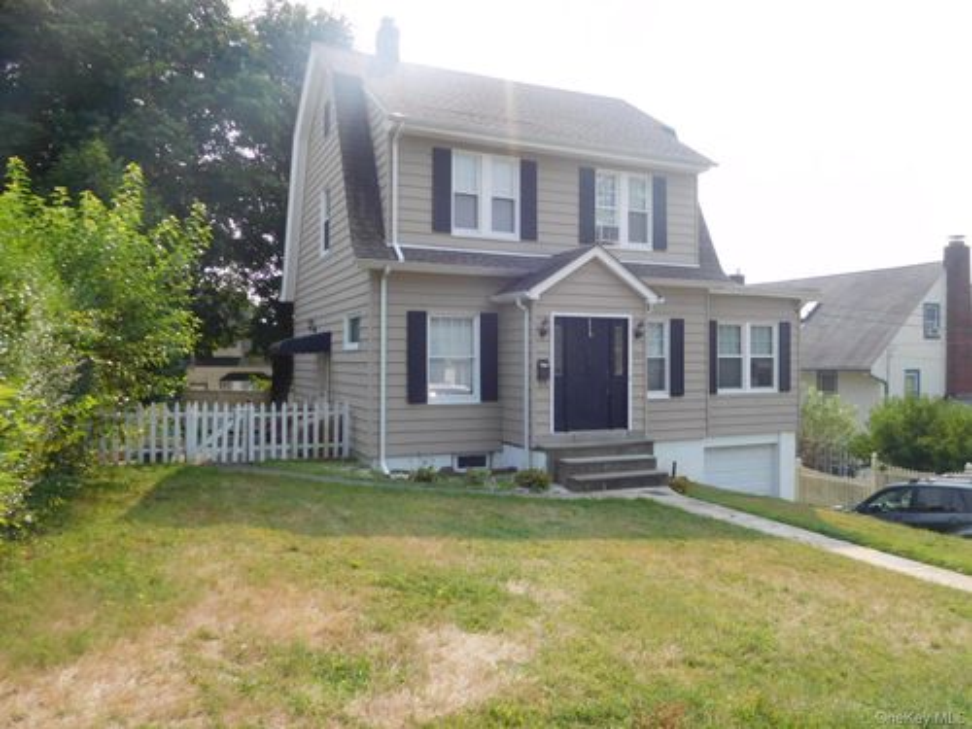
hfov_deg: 69.4
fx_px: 702
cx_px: 486
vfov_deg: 54.9
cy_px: 364
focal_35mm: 25
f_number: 3.4
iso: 125
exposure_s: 1/640
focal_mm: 4.5
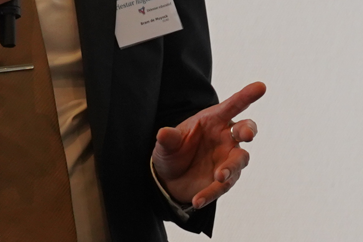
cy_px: -144
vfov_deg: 2.7
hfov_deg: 3.9
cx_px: 797
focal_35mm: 517
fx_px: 5213
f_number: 4
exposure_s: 1/160
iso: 1000
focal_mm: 75
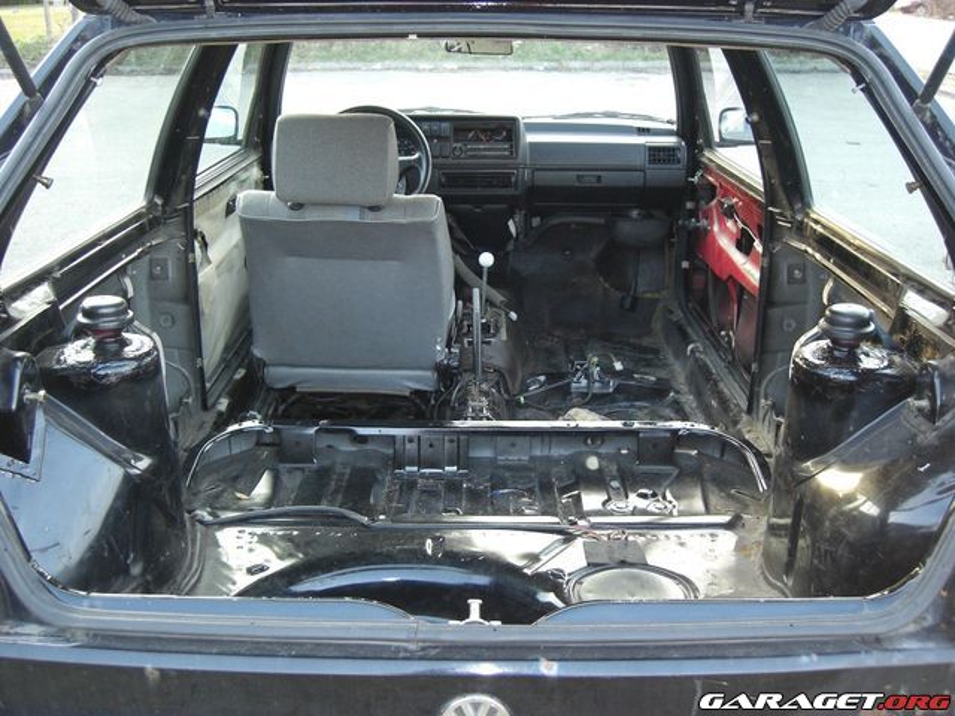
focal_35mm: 38
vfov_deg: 37.7
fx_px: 1048
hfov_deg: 49.0
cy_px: 358
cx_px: 478
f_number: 2.8
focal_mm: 7.9
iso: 200
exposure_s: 1/50
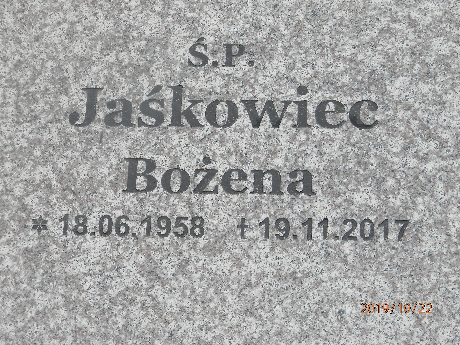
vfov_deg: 18.0
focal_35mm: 82
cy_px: 172
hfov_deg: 23.8
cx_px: 230
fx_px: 1090
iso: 80
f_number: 4.2
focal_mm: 14.6
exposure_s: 1/250
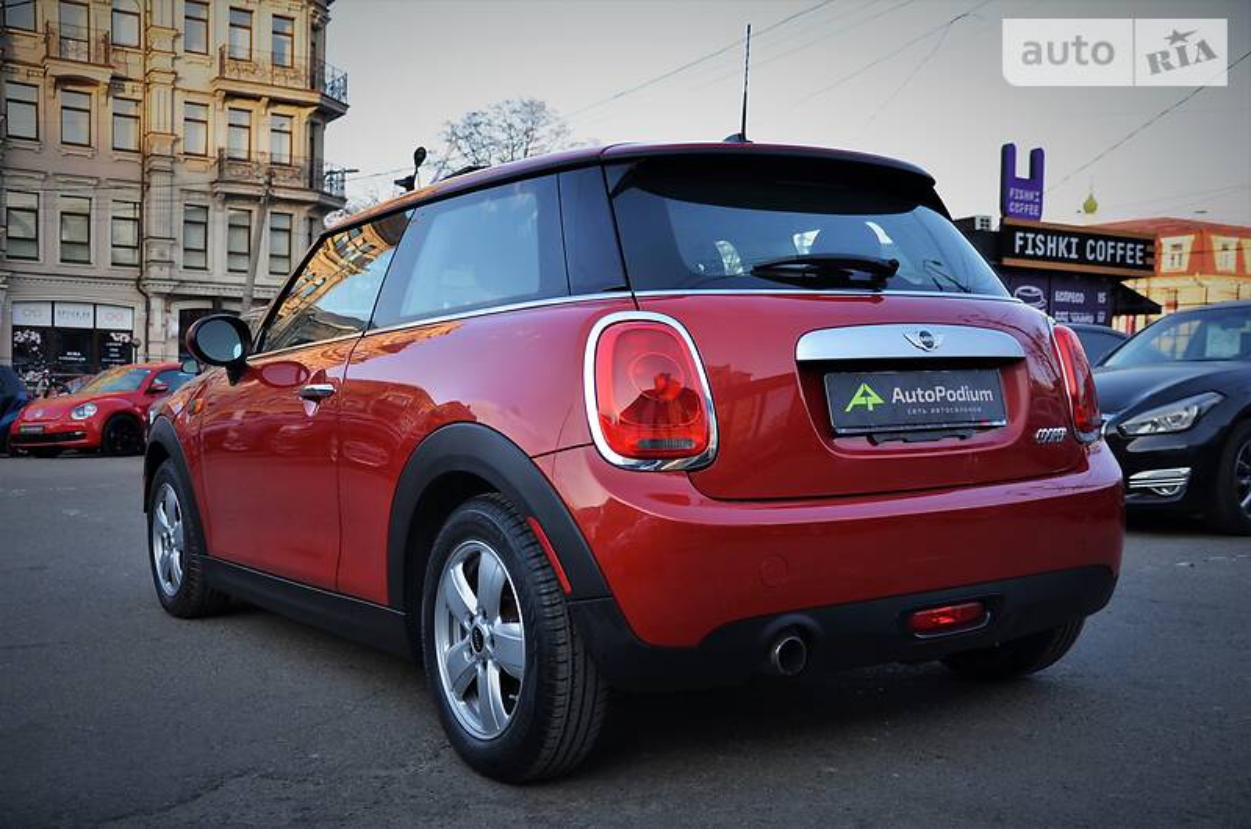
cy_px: 414
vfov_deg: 35.3
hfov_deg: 51.4
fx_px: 1301
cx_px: 626
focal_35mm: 38
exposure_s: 1/200
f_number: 4
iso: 200
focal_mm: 25
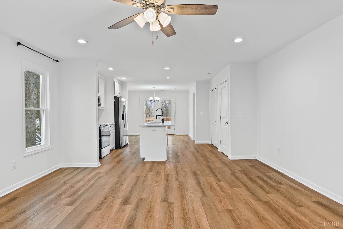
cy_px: 114
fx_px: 195
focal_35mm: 20
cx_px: 172
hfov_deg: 82.5
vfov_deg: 60.8
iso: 1600
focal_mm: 20.5
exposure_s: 1/13
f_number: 8
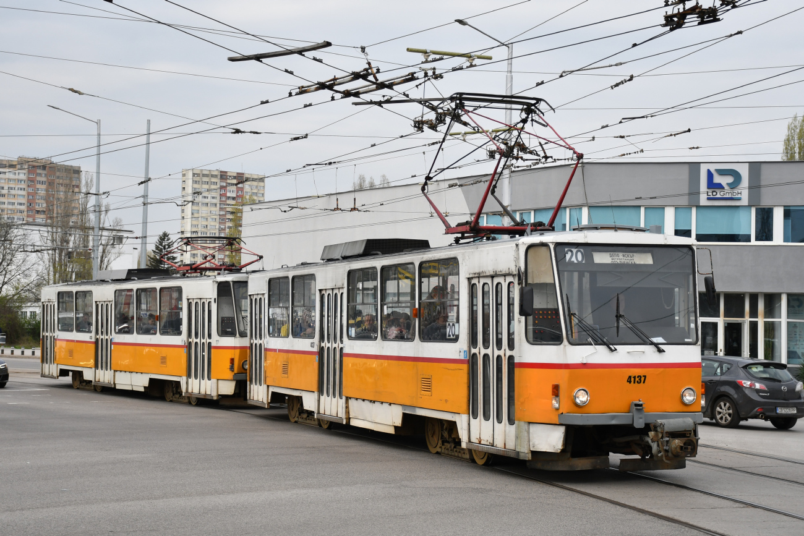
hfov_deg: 33.4
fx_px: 1340
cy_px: 268
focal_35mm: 60
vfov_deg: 22.6
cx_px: 402
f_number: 5
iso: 200
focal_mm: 40
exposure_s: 1/1250
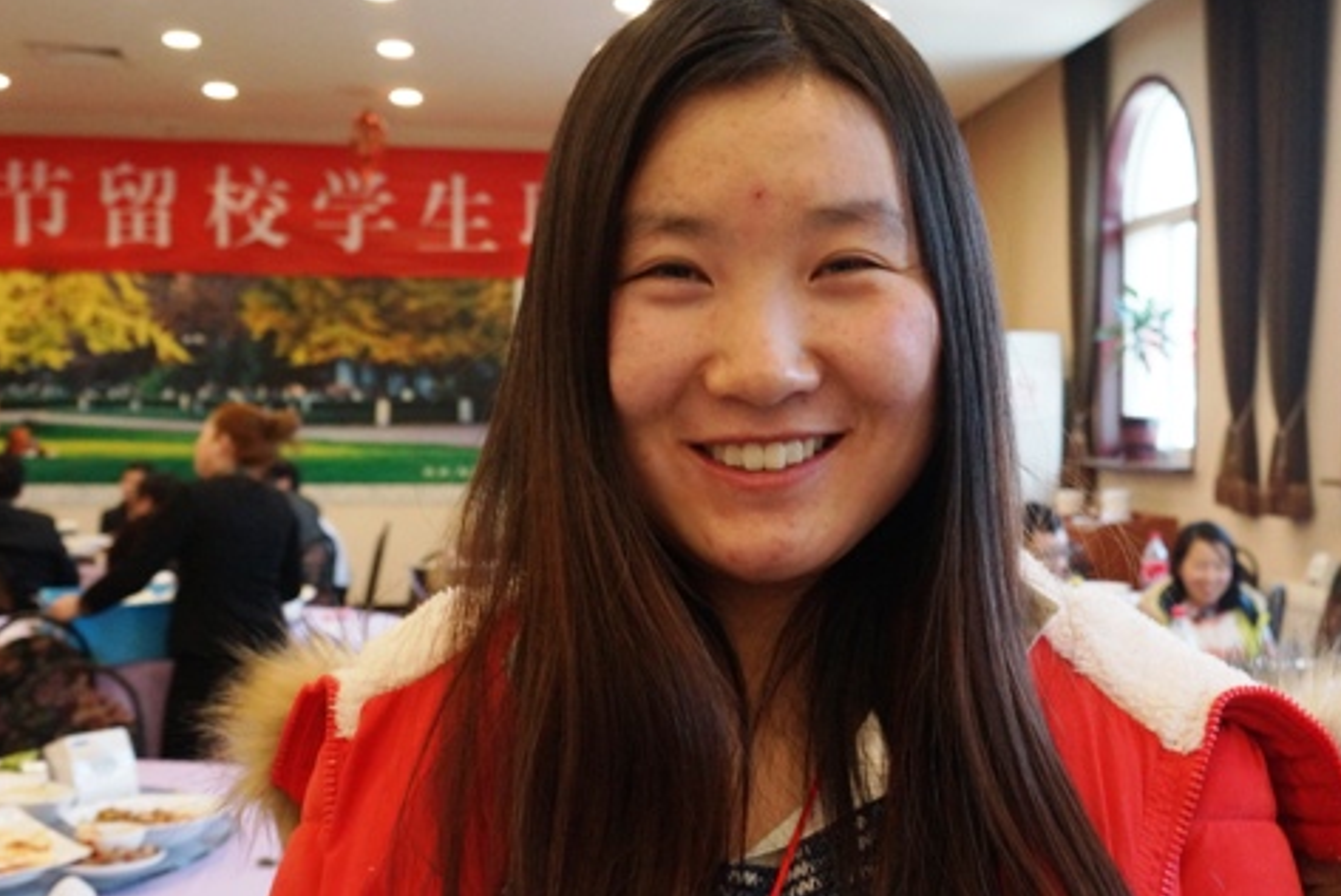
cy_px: 441
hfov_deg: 42.3
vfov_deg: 29.3
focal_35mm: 46
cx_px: 862
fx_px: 1714
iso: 1600
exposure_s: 1/100
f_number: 5.6
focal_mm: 23
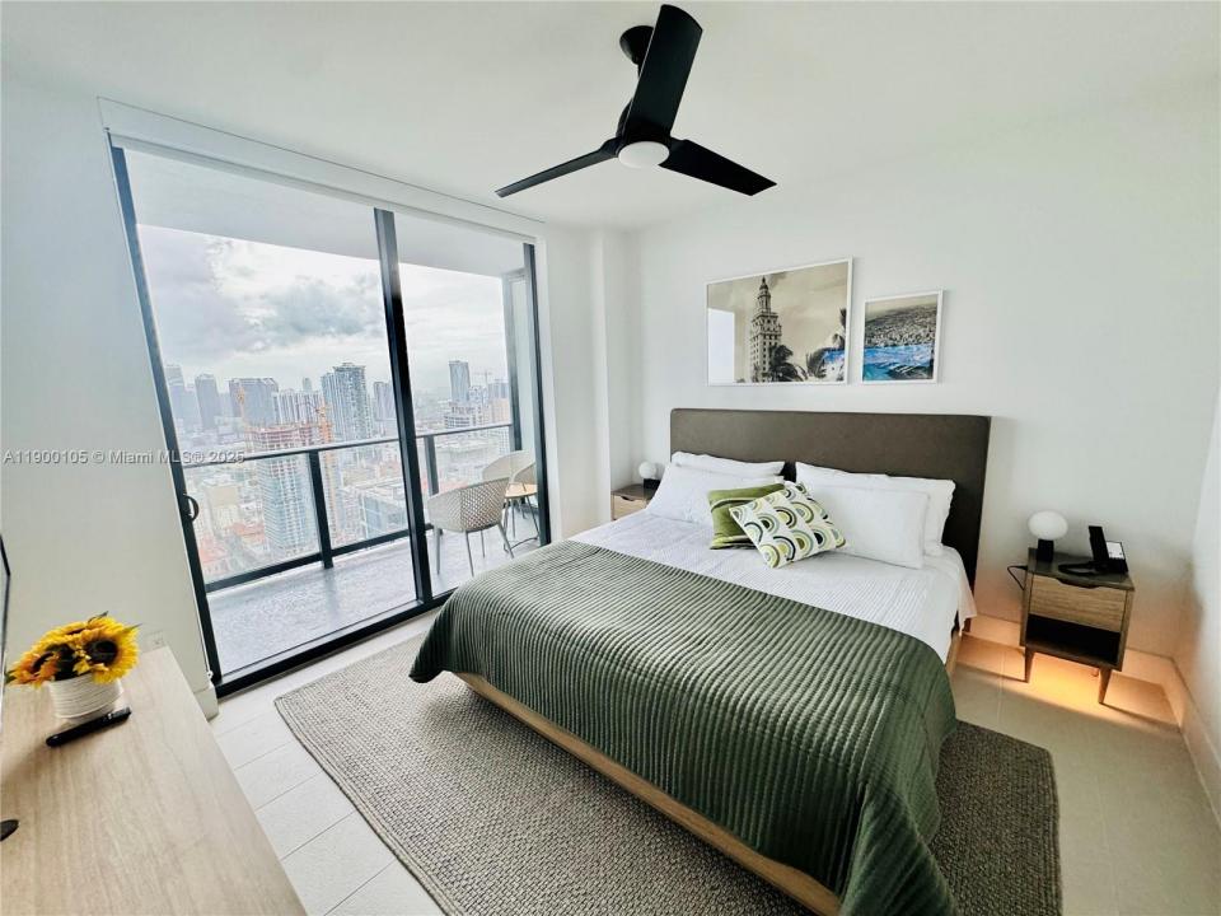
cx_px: 610
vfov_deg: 85.7
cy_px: 458
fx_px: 494
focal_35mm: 14
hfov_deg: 102.1
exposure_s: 1/99
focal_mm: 2.22
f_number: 2.2
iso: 250
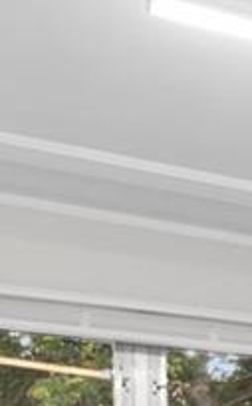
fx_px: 1411
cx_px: 889
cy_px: 631
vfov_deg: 15.0
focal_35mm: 128
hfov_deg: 7.9
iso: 250
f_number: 9
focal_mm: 16
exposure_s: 2
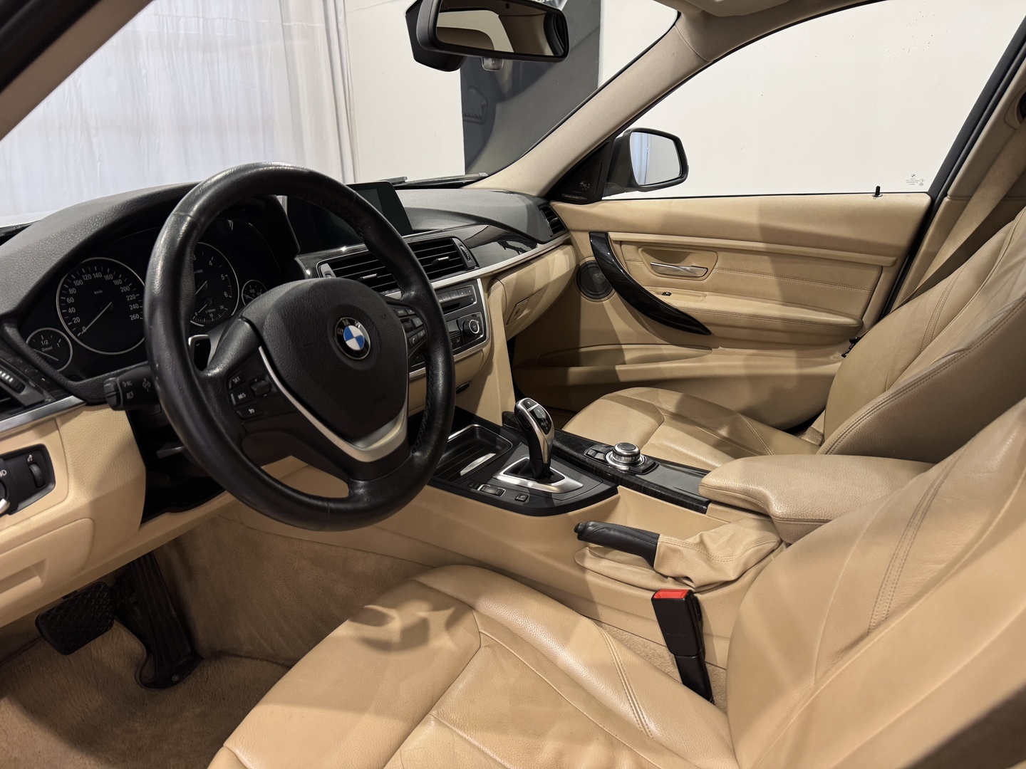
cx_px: 513
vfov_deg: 56.8
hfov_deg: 71.6
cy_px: 384
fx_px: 711
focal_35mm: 24
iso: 160
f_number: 1.78
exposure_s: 1/100
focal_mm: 6.76
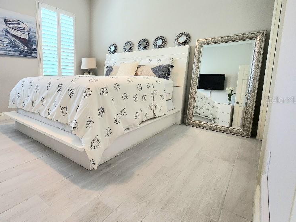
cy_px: 100
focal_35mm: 18
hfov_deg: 84.6
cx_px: 98
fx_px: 154
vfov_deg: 71.4
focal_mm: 2.2
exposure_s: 1/60.2
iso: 125
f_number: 2.2
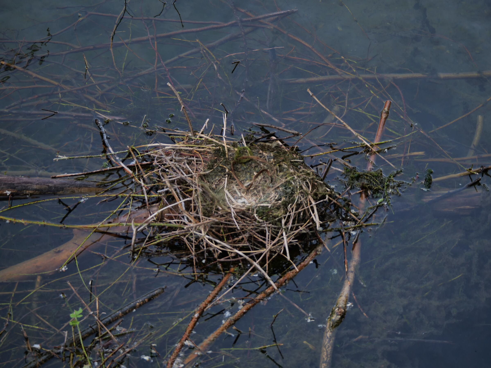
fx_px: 2837
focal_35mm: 200
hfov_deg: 9.9
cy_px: 184
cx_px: 246
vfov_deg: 7.4
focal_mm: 100
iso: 200
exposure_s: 1/100
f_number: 4
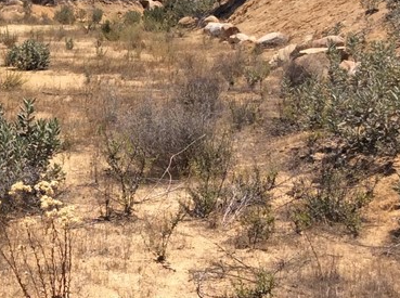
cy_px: 100
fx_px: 1026
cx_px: -63
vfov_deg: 16.5
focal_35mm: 89
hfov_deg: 20.8
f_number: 2.4
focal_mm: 3.3
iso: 32
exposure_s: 1/1684
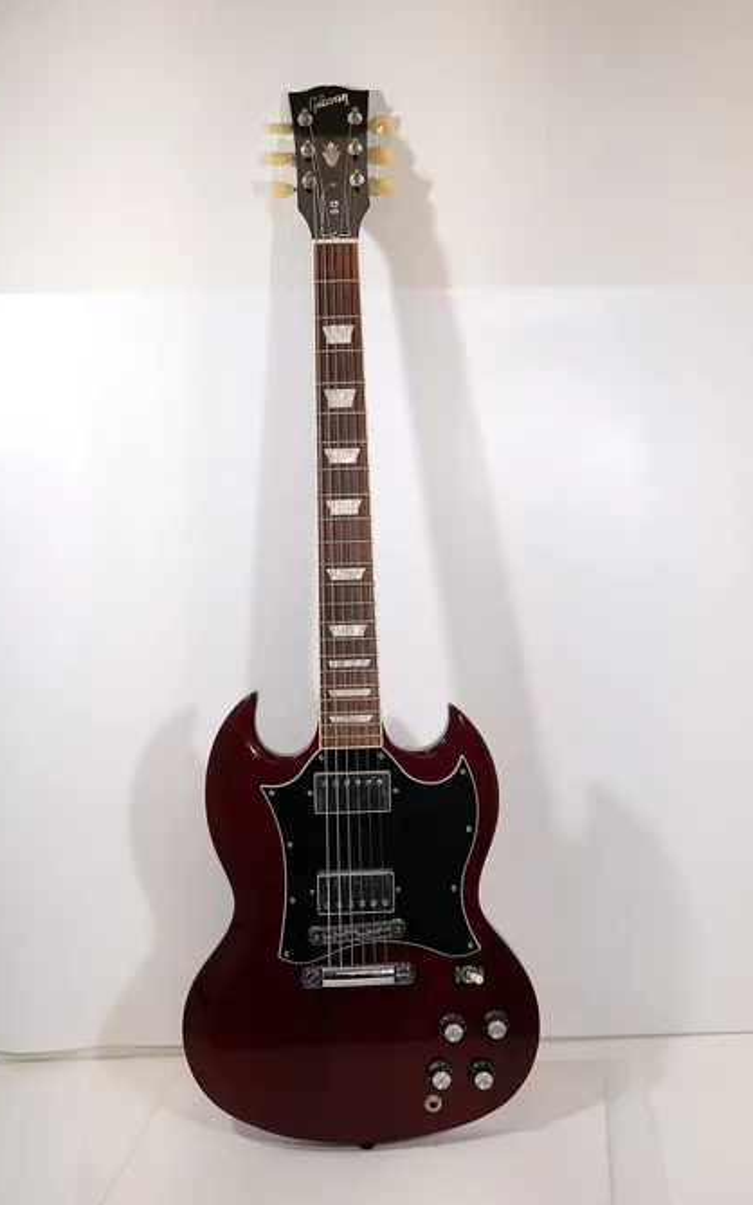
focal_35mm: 37
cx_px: 353
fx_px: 1215
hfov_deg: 34.4
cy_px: 603
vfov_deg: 52.8
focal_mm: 24
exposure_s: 1/3200
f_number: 3.5
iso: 2000
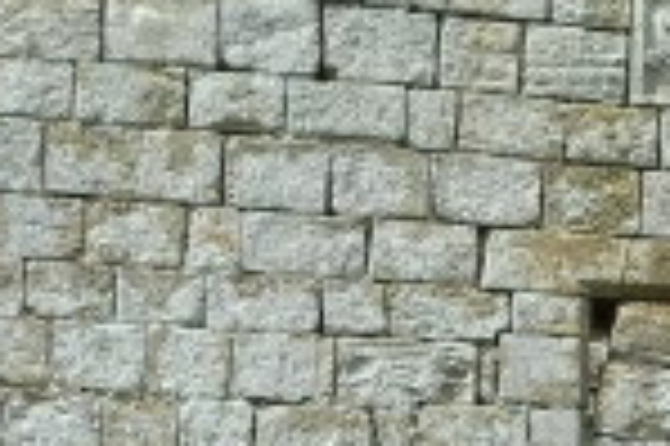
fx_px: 3495
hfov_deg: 10.6
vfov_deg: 7.2
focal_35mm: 188
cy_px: 570
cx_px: 1012
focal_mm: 23
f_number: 6.4
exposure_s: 1/400
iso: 200
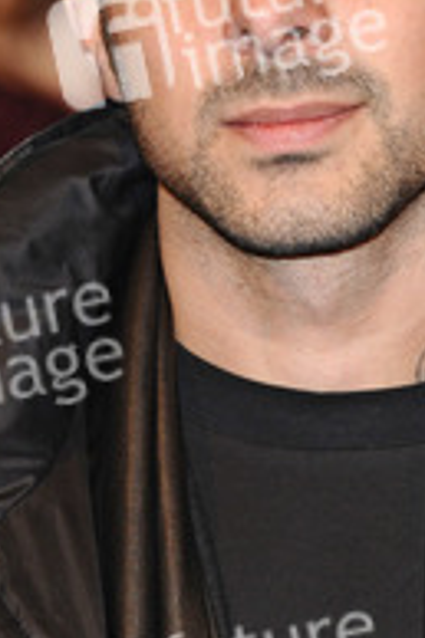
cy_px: 197
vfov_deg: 4.9
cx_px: 315
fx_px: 7415
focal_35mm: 418
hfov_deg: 3.3
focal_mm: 135
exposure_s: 1/200
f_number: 4.5
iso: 320
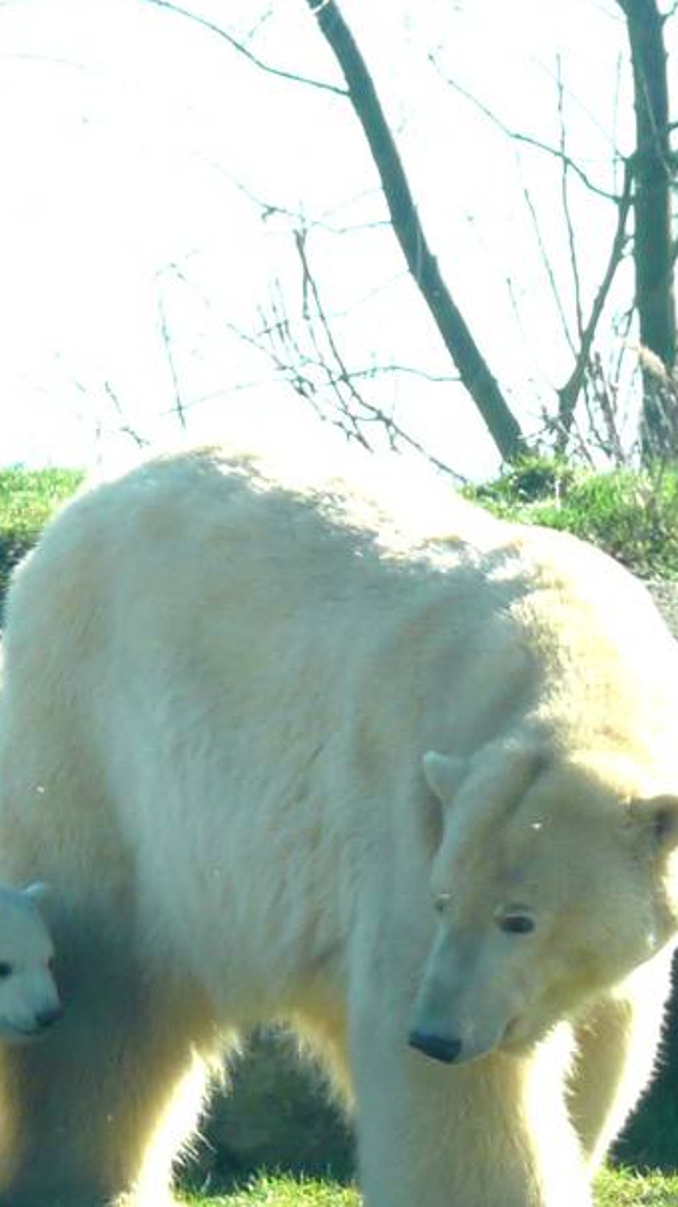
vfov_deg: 3.3
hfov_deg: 1.8
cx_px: 267
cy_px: 876
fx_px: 21013
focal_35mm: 657
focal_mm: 37.5
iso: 100
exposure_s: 1/200
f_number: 4.9
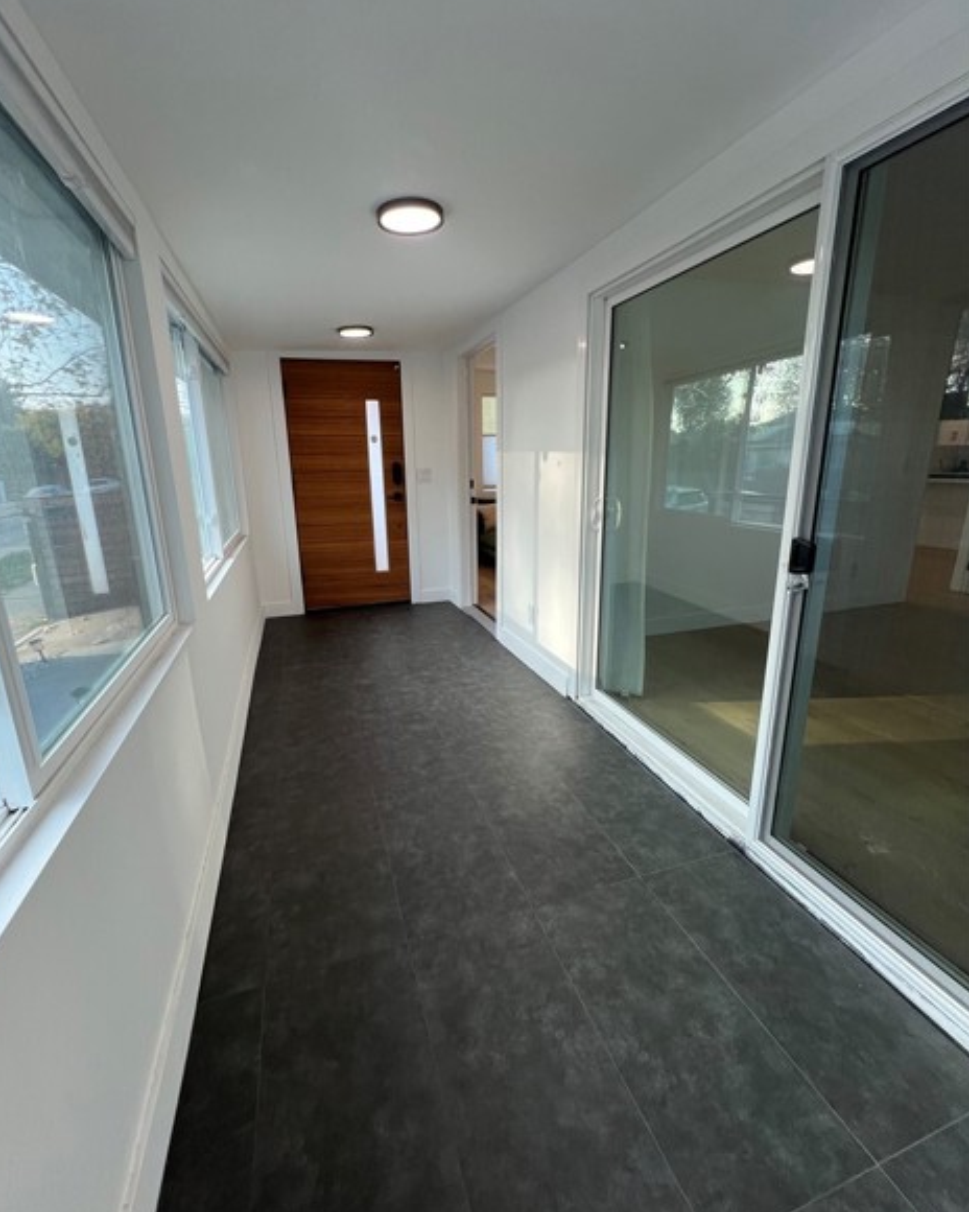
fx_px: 502
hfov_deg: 88.0
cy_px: 602
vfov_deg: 100.7
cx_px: 474
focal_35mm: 14
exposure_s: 1/120
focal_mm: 1.57
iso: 64
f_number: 1.8
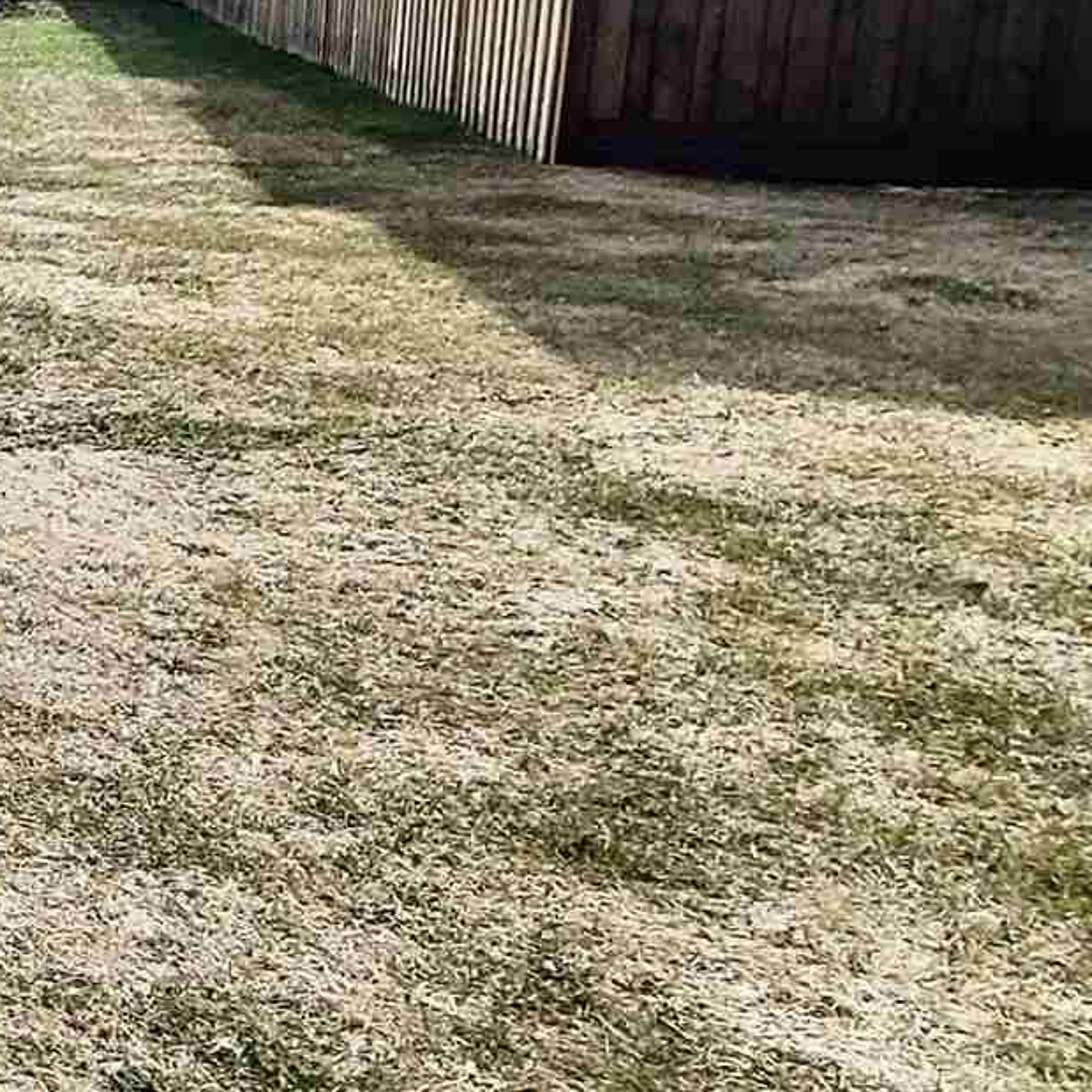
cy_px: 277
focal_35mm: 57
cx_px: -1293
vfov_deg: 29.6
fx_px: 2034
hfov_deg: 17.1
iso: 64
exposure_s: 1/2308
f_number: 2.2
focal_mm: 2.2
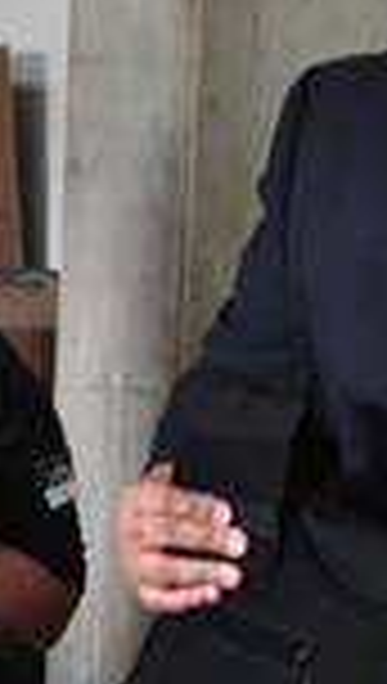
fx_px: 3832
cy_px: 430
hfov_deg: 5.8
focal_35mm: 211
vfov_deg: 10.2
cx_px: 428
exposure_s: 1/40
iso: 1600
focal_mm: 32
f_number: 4.5
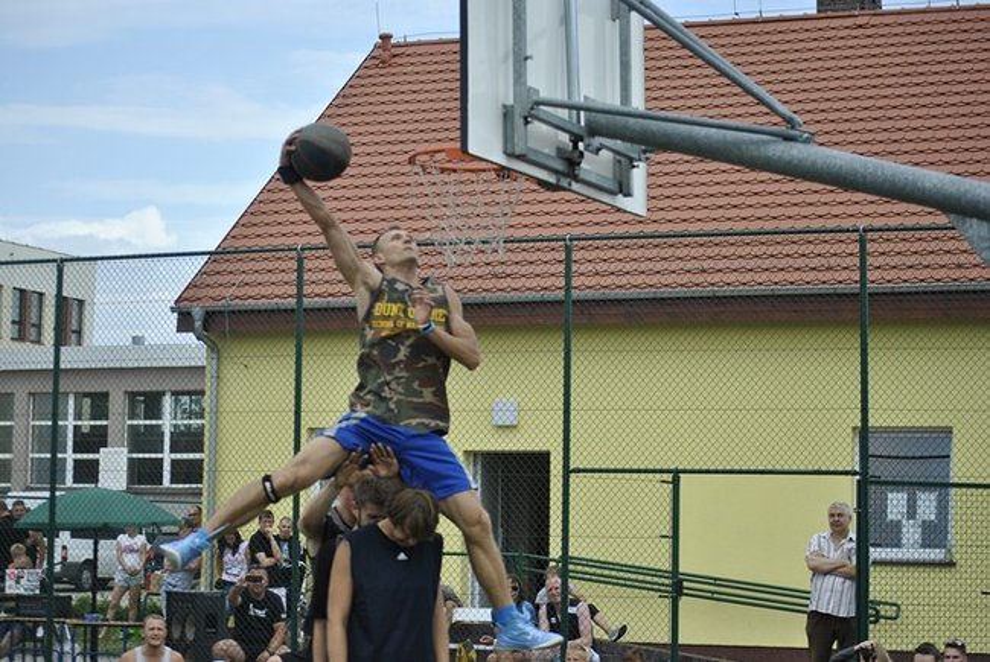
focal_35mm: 82
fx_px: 2271
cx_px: 495
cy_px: 331
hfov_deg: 24.6
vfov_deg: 16.6
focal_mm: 55
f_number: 4
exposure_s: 1/1000
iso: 200
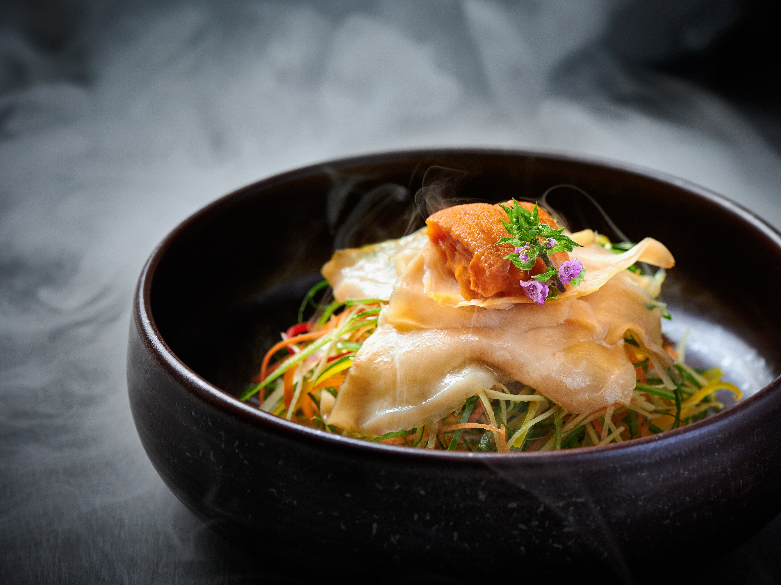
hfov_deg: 16.8
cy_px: 301
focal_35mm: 117
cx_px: 437
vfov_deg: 12.7
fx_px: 2640
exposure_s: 1/200
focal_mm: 105
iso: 125
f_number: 8
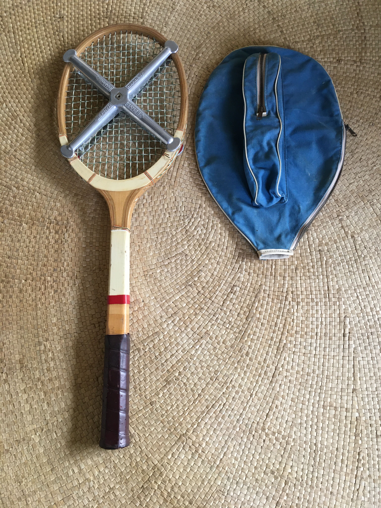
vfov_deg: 61.7
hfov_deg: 48.2
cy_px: 254
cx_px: 190
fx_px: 426
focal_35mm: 29
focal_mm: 4.15
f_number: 2.2
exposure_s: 1/33
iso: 64
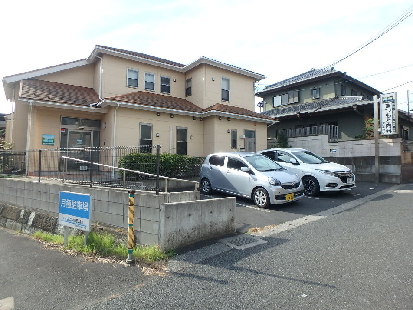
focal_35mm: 21
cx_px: 206
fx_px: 251
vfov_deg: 63.4
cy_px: 155
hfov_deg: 79.0
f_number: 3.5
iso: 125
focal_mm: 3.7
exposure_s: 1/640
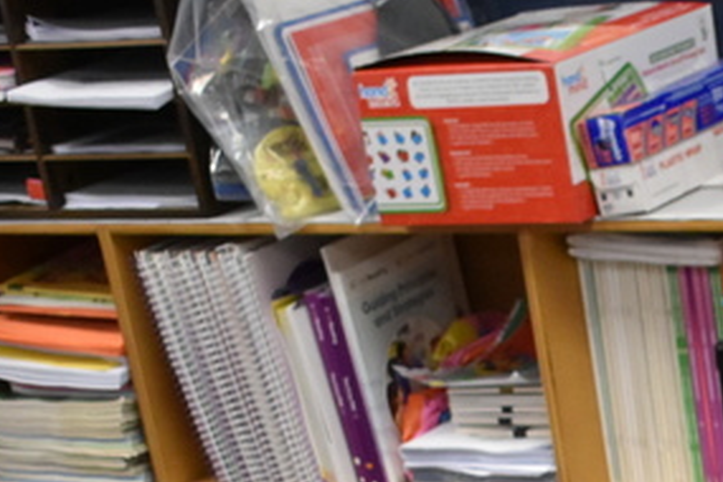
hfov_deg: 15.9
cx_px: 875
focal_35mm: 124
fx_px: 2486
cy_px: 803
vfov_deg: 10.5
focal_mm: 23
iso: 1400
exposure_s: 1/125
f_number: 3.8
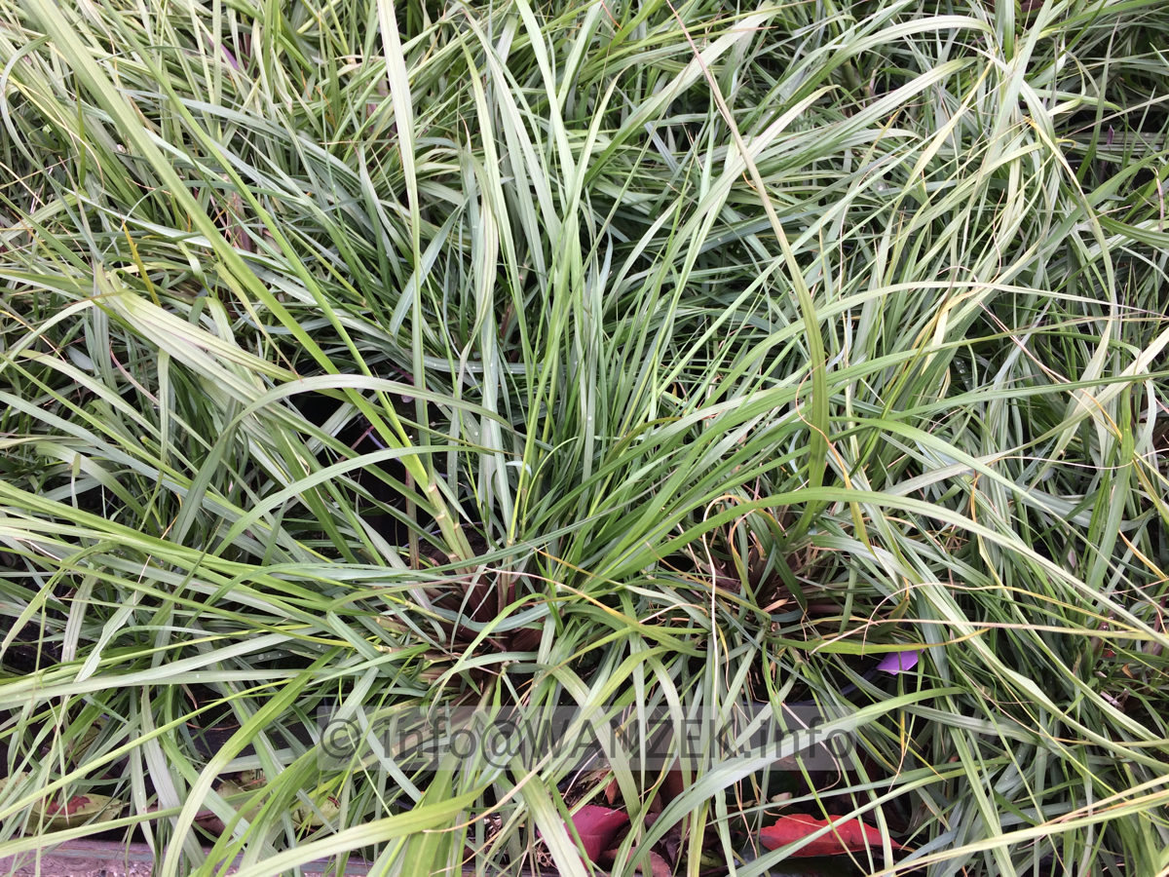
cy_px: 438
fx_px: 979
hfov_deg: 61.7
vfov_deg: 48.2
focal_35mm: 29
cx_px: 584
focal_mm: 4.15
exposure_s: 1/261
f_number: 2.2
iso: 32
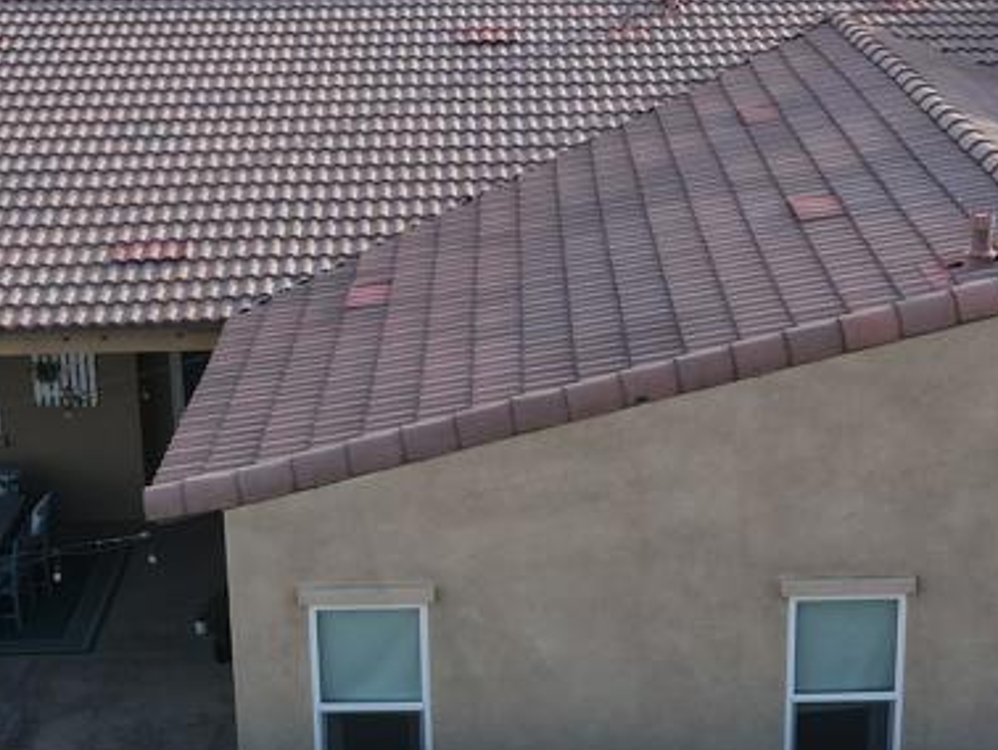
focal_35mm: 65
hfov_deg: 29.7
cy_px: 322
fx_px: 1875
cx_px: 610
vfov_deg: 22.6
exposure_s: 1/320
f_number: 2.8
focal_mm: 4.5
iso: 100
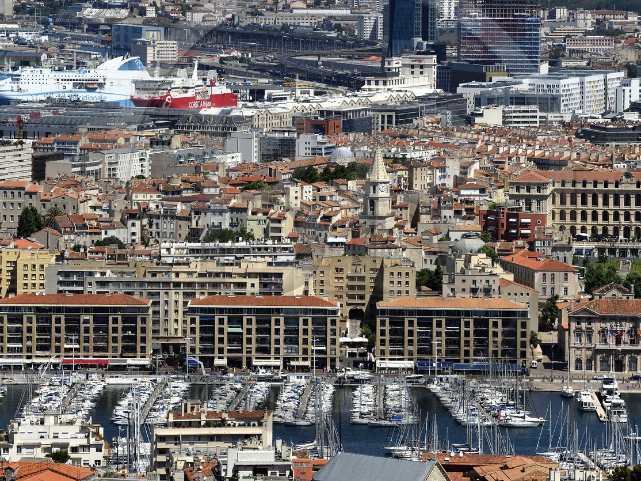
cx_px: 337
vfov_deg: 7.2
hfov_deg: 9.6
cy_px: 201
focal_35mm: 207
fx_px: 3832
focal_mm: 150
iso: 200
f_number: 10
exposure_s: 1/640
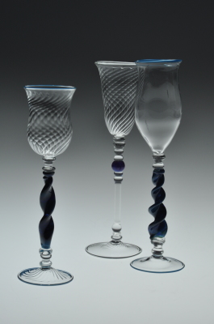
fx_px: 806
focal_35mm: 90
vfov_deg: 22.7
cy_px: 162
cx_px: 107
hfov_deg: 15.1
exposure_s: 1/8
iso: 320
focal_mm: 60
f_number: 16
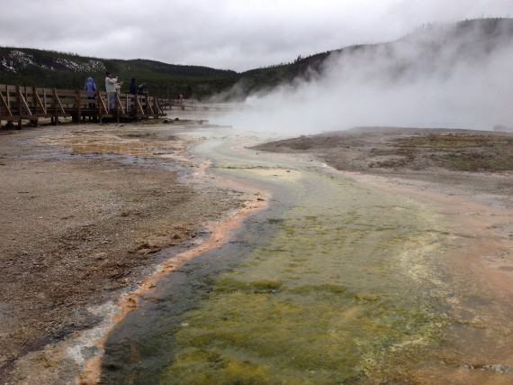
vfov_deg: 40.7
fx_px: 518
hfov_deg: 52.6
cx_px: 256
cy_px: 192
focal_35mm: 35
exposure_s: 1/2045
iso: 50
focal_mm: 4.28
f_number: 2.4
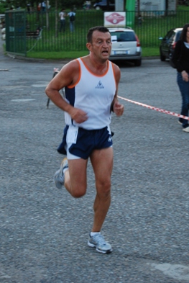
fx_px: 743
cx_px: 94
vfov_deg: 21.5
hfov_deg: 14.5
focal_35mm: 95
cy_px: 123
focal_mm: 55
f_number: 5.6
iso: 800
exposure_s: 1/100
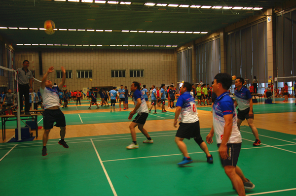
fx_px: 296
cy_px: 98
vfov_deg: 36.8
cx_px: 148
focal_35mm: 36
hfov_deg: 53.2
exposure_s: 1/60
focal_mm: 24
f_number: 4
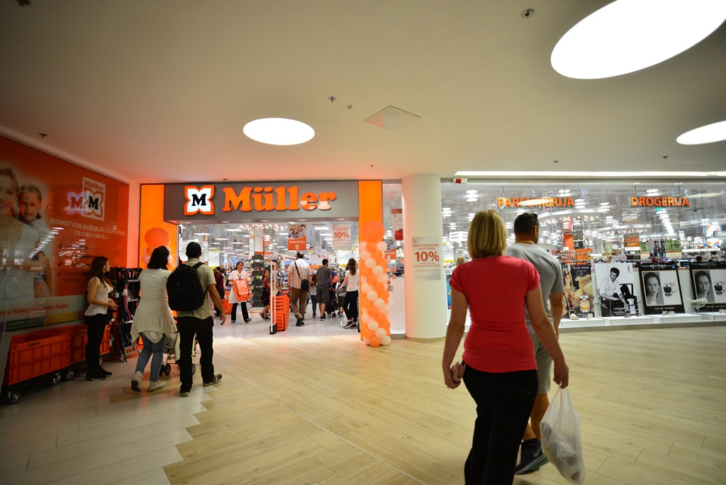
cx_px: 363
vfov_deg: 70.5
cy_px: 242
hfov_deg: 93.2
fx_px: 343
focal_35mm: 17
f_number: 2.8
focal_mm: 17
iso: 500
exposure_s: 1/200
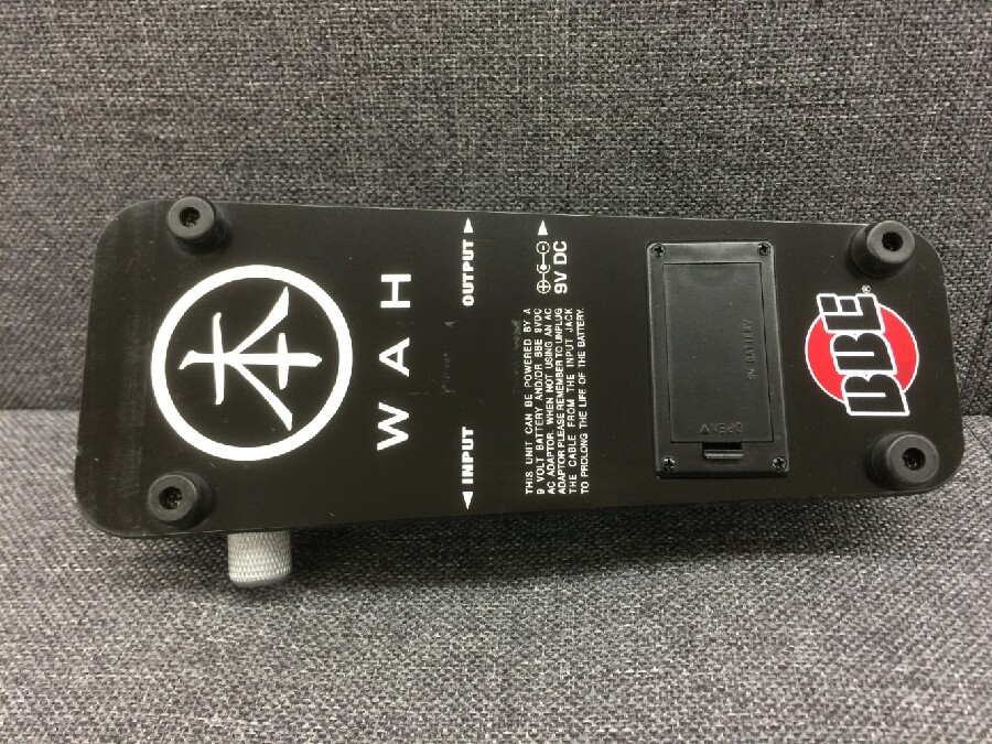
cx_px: 496
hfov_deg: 61.7
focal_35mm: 29
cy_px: 372
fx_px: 831
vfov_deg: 48.2
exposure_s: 1/30
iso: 100
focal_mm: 4.15
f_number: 2.2
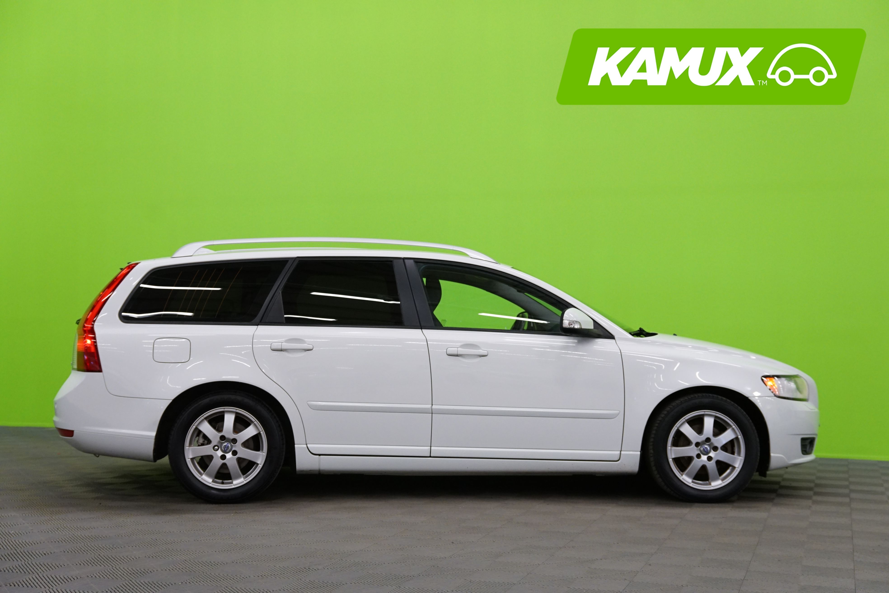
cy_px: 296
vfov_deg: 27.5
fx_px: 1210
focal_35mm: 49
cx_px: 444
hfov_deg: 40.3
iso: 2000
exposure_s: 1/80
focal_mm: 49
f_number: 4
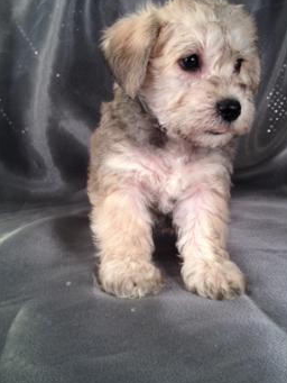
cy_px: 183
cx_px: 166
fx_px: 453
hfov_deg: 35.1
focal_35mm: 41
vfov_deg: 45.7
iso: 50
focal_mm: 4.28
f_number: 2.4
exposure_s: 1/30
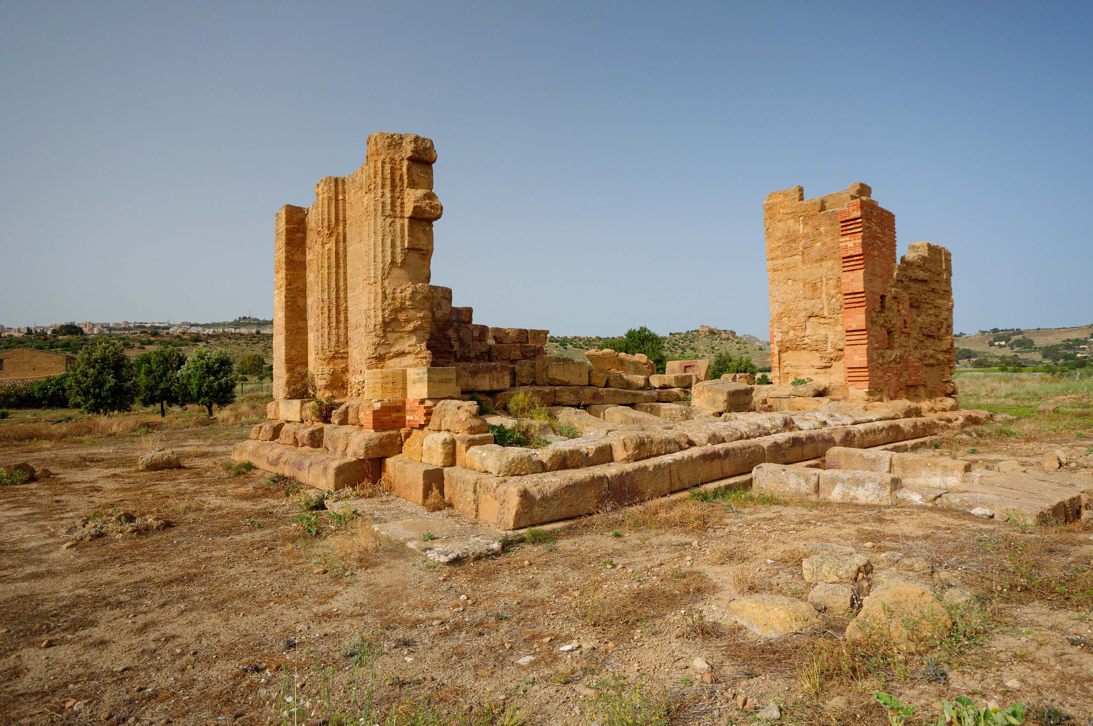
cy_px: 363
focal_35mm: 20
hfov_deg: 85.5
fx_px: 591
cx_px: 546
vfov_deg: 63.1
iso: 100
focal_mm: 13
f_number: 9.5
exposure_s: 1/90
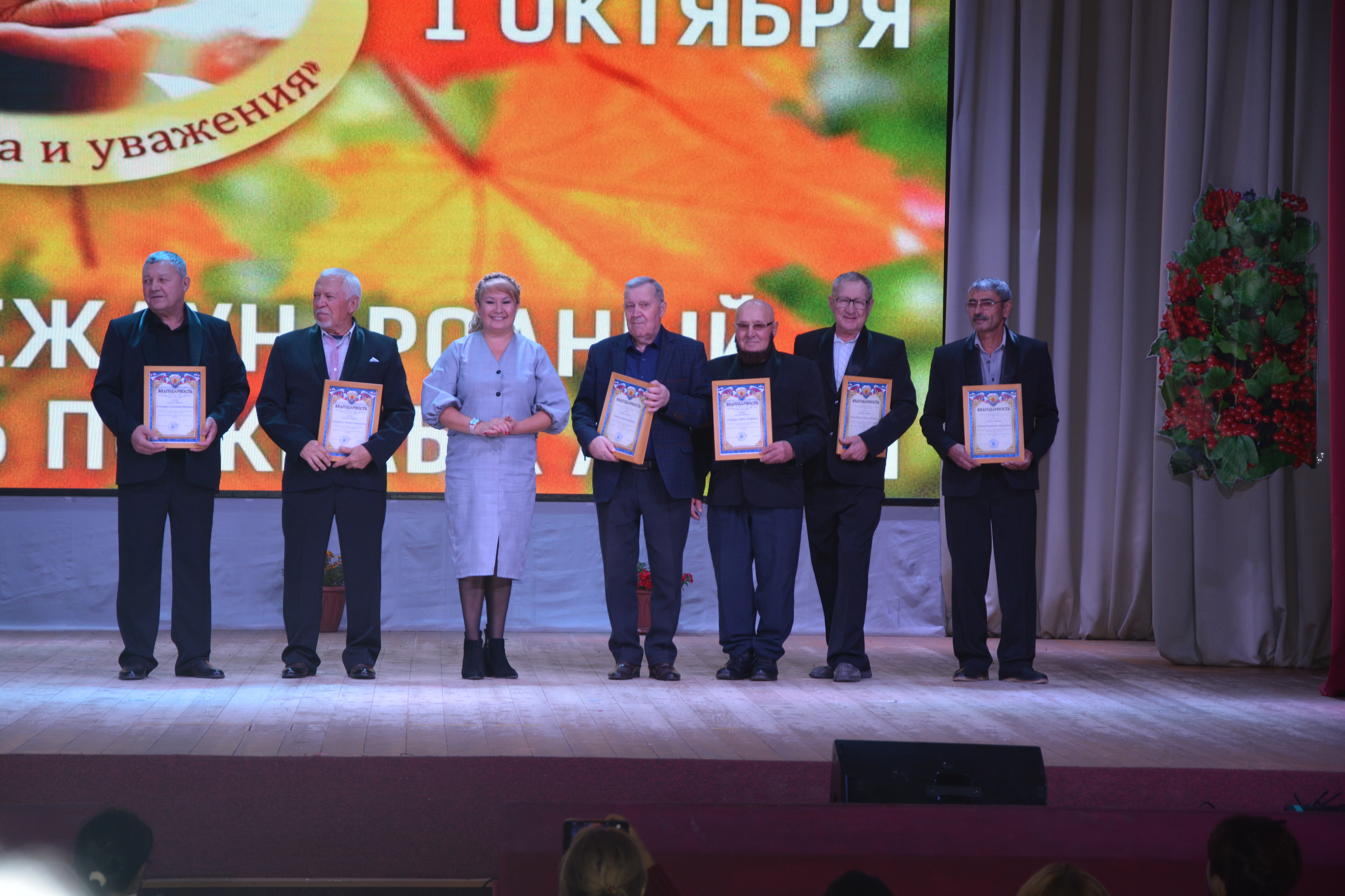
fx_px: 4483
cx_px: 672
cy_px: 448
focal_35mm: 120
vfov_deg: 11.4
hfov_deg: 17.1
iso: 500
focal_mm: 80
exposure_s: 1/60
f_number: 5.3
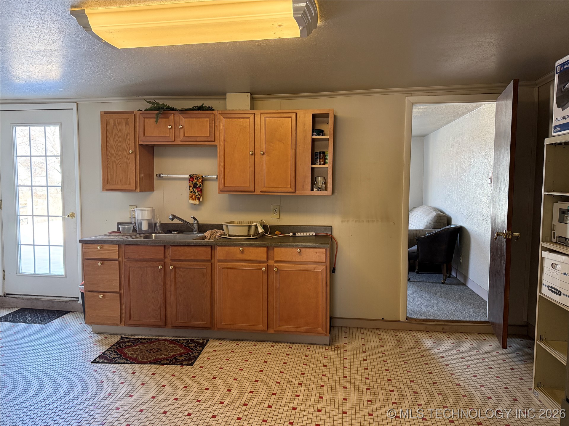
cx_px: 284
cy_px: 213
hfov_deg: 71.6
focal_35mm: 24
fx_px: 394
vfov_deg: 56.8
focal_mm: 6.76
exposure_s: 1/60
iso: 250
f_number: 1.78
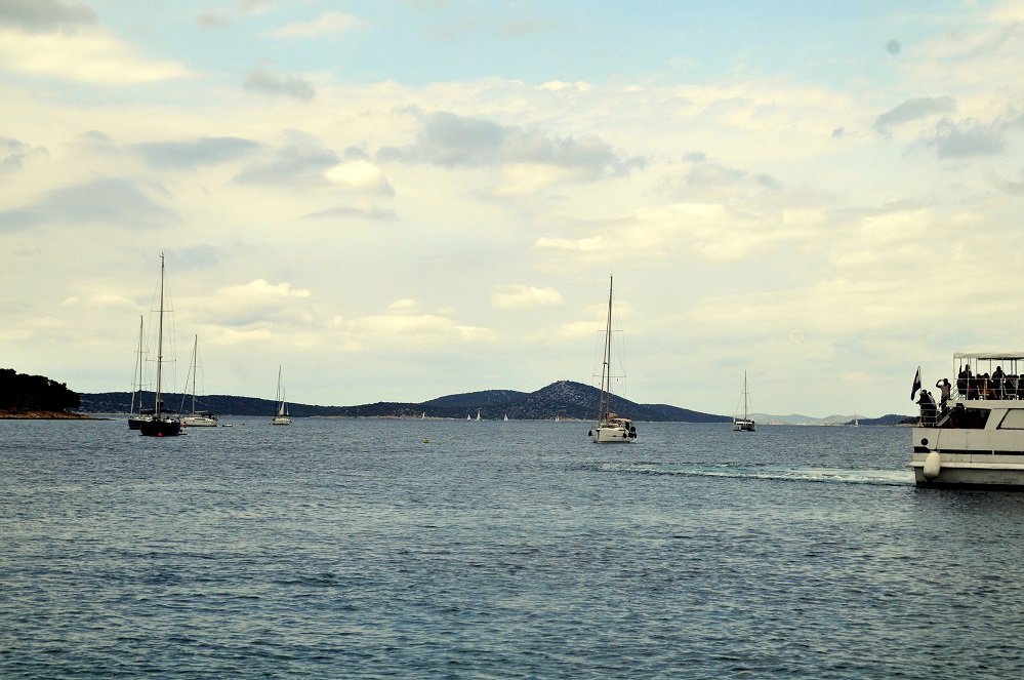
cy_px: 340
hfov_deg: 27.0
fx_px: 2130
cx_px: 512
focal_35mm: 75
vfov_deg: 18.1
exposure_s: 1/1000
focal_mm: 50
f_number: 9
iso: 320
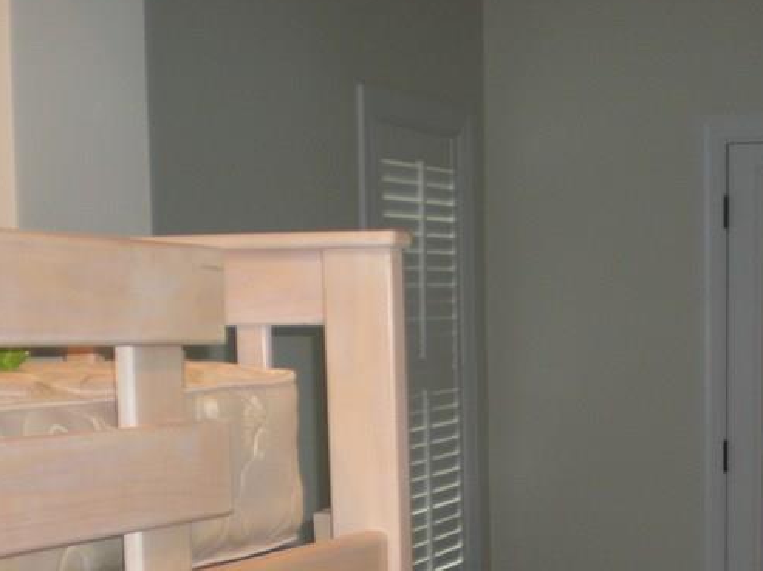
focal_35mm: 79
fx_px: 1740
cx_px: 638
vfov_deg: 18.2
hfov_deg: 24.2
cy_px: 573
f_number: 3.1
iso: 104
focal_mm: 6.3
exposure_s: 1/30
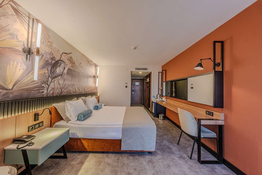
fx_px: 87
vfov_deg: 90.0
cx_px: 131
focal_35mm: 12
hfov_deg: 112.6
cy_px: 88
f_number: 13
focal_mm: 8
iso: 320
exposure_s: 1/2
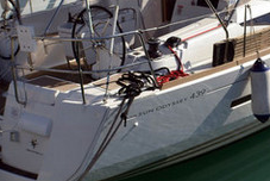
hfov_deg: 22.4
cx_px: 203
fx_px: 676
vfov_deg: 15.2
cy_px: 55
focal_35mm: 90
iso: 100
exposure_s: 1/1250
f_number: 4
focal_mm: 22
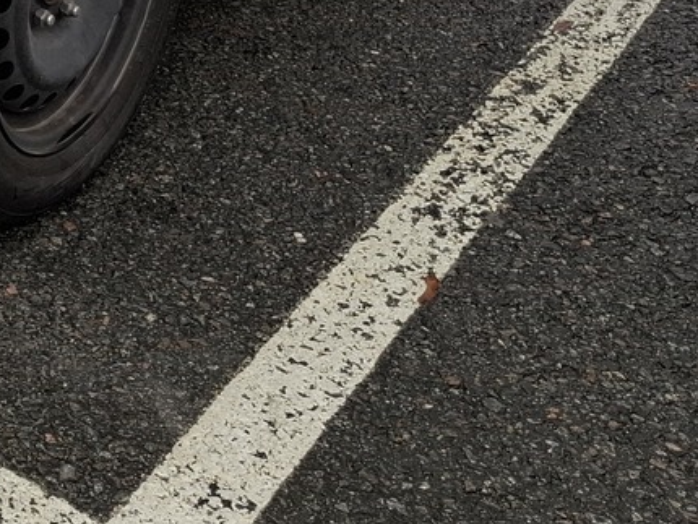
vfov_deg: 17.0
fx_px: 1554
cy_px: -307
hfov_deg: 22.9
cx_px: -175
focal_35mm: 77
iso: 50
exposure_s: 1/283
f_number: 1.8
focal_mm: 5.54
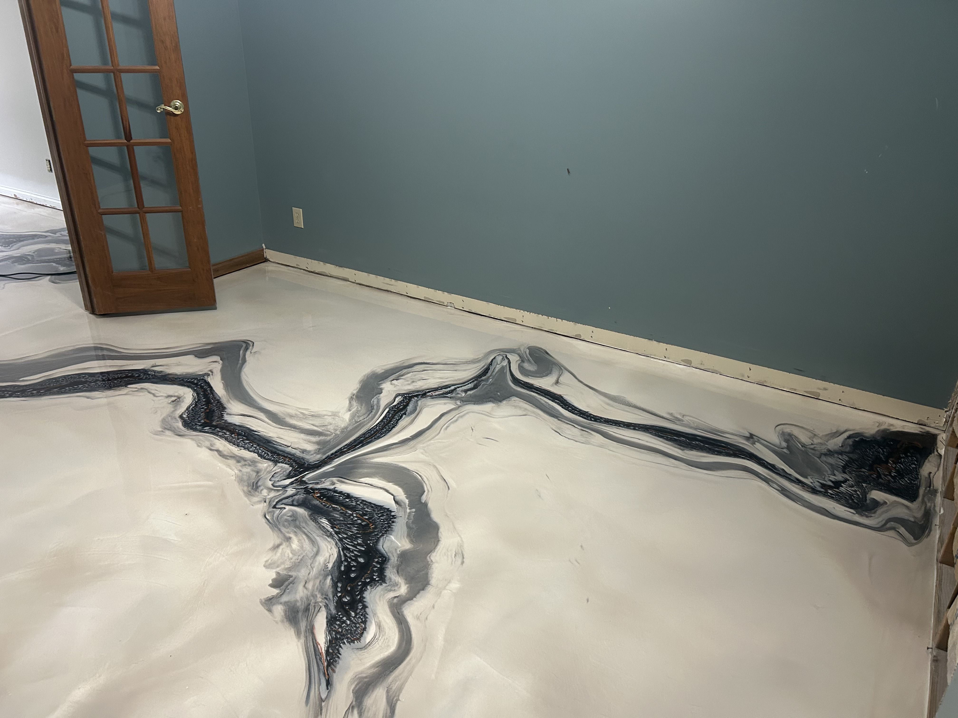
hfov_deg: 67.3
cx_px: 479
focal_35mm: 26
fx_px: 720
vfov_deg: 53.1
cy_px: 359
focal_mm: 5.7
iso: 200
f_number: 1.5
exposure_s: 1/60
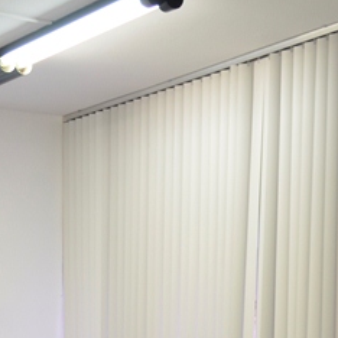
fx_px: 1105
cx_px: 100
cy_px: 482
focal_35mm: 100
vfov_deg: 16.1
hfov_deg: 17.3
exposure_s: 1/60
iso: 400
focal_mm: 18
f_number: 3.5
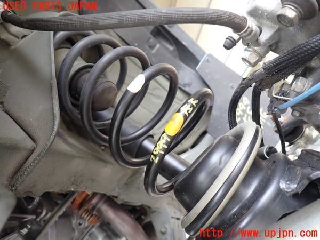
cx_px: 160
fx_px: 231
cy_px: 120
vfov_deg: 54.9
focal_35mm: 25
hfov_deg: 69.4
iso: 160
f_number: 2
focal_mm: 4.5
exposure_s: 1/60
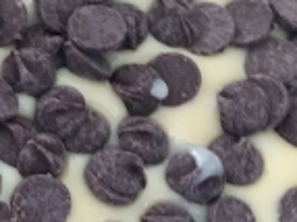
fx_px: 1114
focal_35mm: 130
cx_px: -343
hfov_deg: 12.8
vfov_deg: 11.3
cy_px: 189
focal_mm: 4.15
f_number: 2.2
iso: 100
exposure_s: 1/30
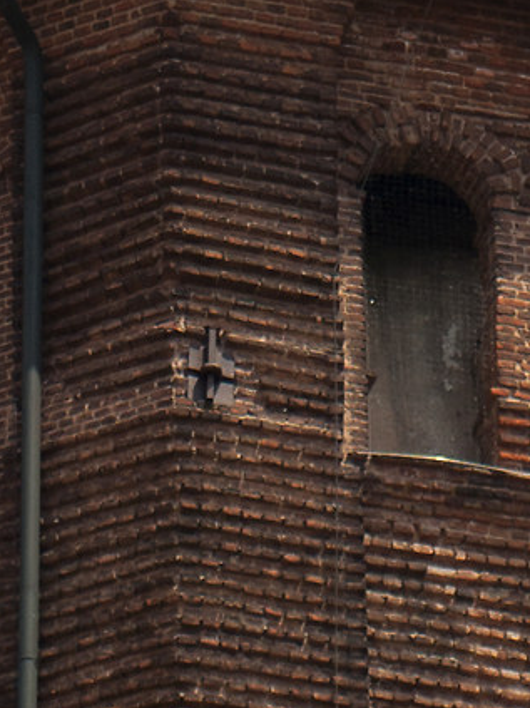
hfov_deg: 2.1
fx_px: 14379
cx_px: 388
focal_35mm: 704
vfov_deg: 2.8
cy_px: -1024
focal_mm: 86
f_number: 4
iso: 100
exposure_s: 1/1500
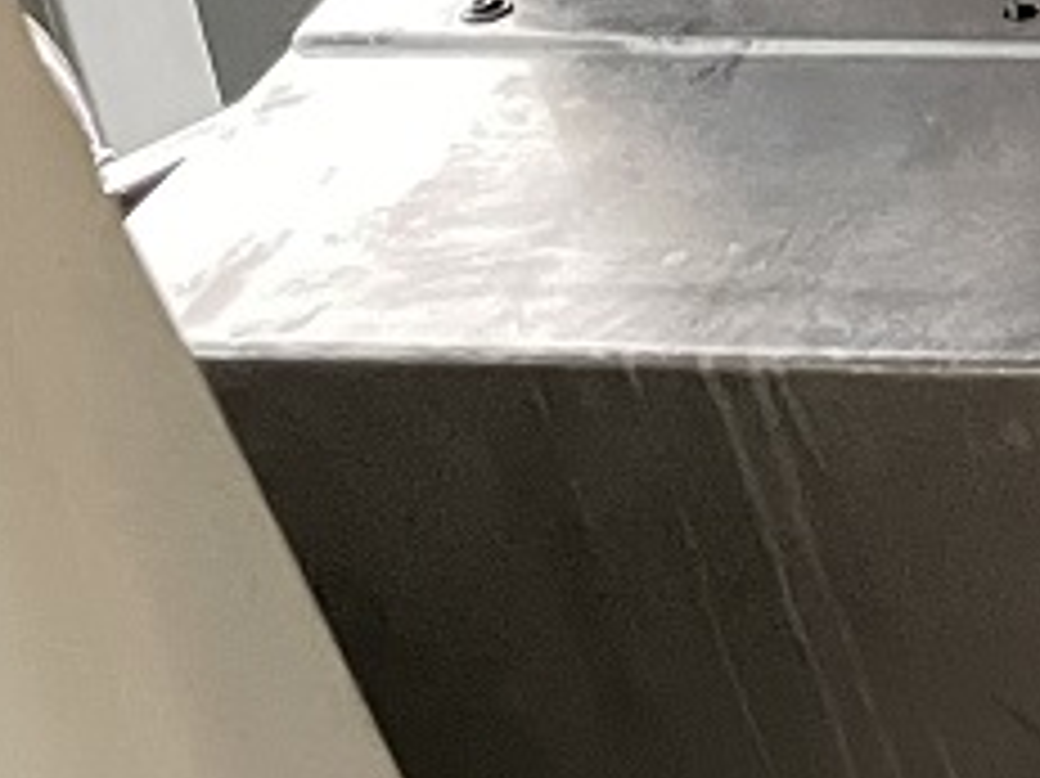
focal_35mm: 144
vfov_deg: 10.1
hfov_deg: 11.0
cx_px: 2710
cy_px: 958
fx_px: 4324
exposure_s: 1/30
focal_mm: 4.2
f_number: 1.6
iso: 1000
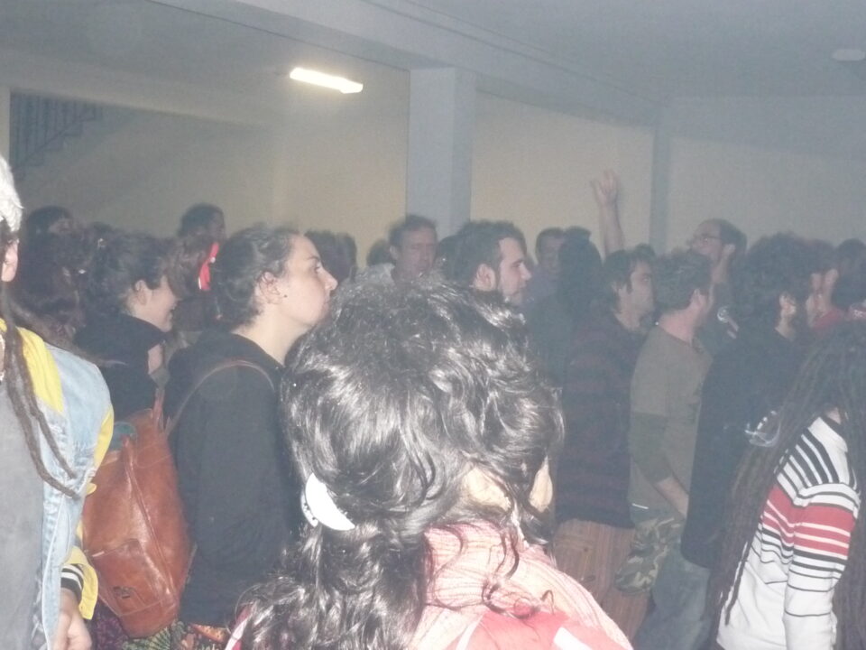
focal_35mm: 52
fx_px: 1301
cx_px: 433
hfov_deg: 36.8
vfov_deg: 28.0
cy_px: 325
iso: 640
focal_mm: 5.5
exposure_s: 1/30
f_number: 2.8
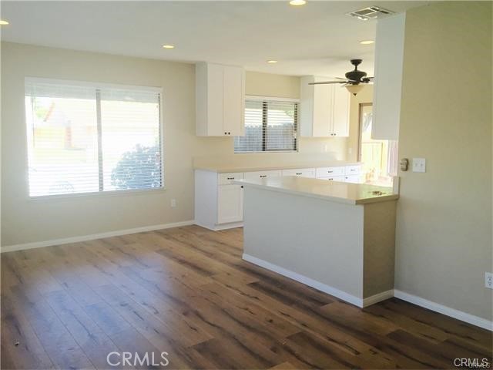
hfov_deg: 61.7
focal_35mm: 29
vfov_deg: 48.2
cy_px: 185
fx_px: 413
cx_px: 246
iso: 32
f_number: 2.2
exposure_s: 1/237
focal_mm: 4.15
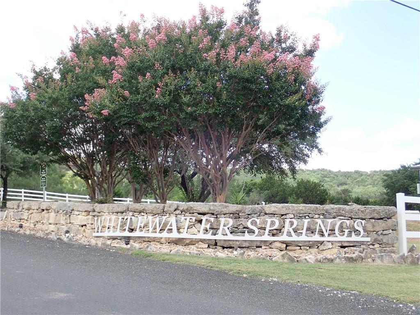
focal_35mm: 53
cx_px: 210
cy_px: 158
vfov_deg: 27.5
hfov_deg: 36.2
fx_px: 643
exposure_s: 1/160
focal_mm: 9.61
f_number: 4.5
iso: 100
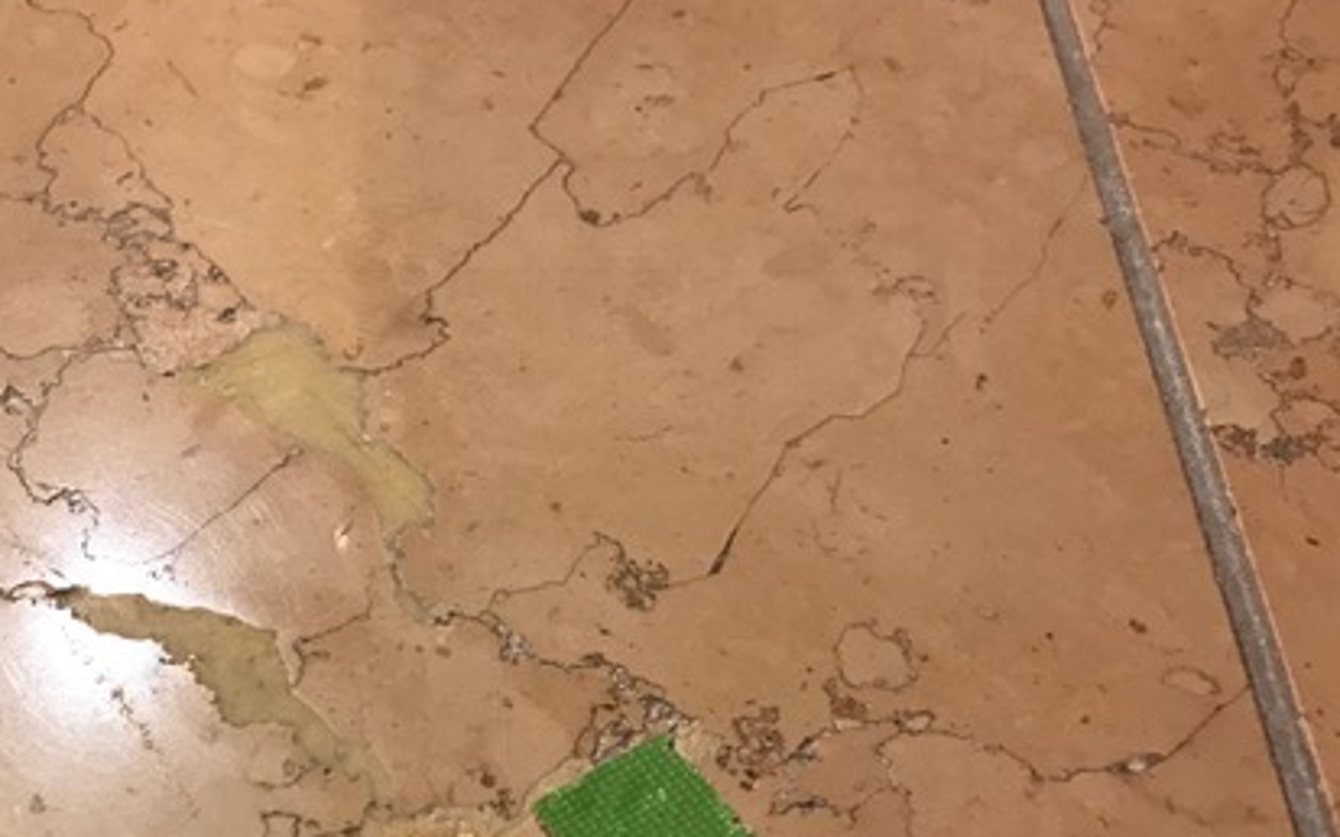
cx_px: 305
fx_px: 1680
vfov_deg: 27.9
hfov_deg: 41.9
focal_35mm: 46
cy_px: 529
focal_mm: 3.99
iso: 40
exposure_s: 1/20
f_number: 1.8
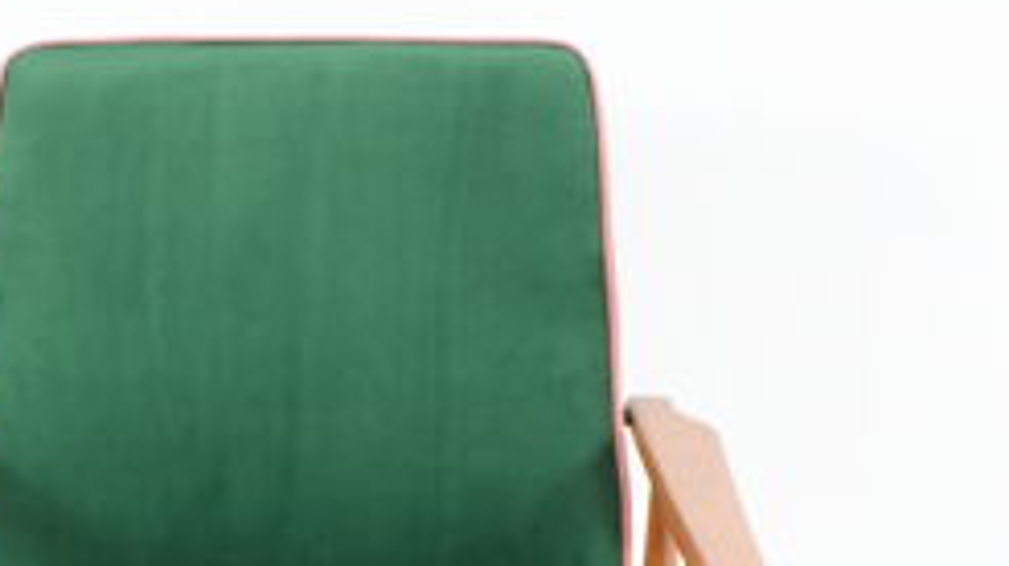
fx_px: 2460
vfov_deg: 12.7
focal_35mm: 92
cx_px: 320
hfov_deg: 23.1
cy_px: 765
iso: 100
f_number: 4
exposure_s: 1/8
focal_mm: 24
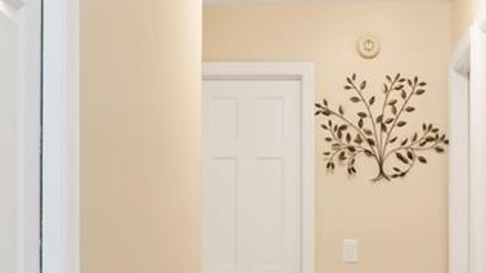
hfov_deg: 28.7
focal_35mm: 73
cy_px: 233
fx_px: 943
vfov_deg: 16.3
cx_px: 334
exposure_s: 1/125
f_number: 9
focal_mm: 11
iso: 250
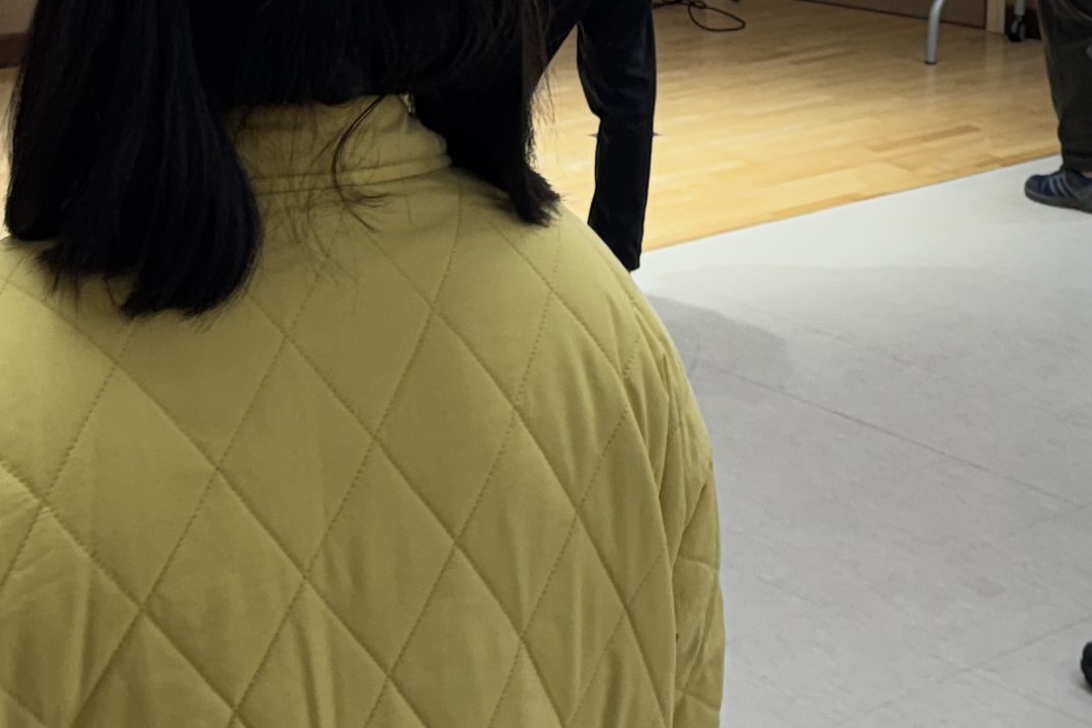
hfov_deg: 22.1
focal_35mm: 90
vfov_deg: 14.2
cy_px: -389
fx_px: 2731
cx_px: 994
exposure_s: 1/121
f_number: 1.78
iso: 50
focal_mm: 6.76
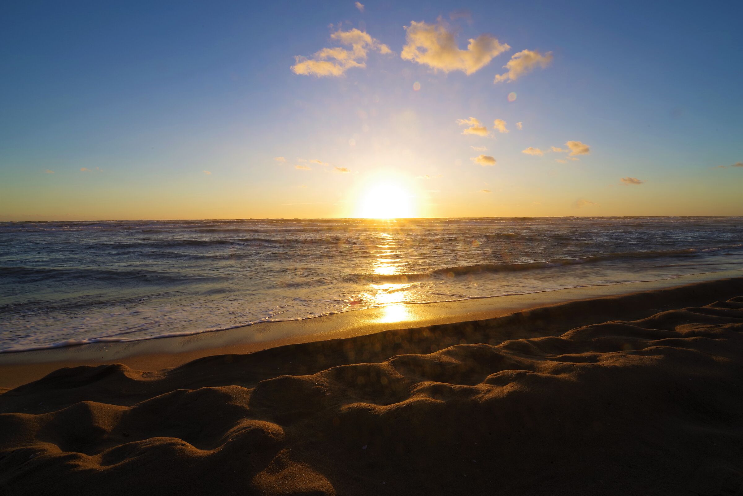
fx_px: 310
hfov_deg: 100.4
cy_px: 248
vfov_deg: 77.4
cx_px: 372
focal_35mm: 15
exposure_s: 1/15
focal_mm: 15
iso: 100
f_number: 22
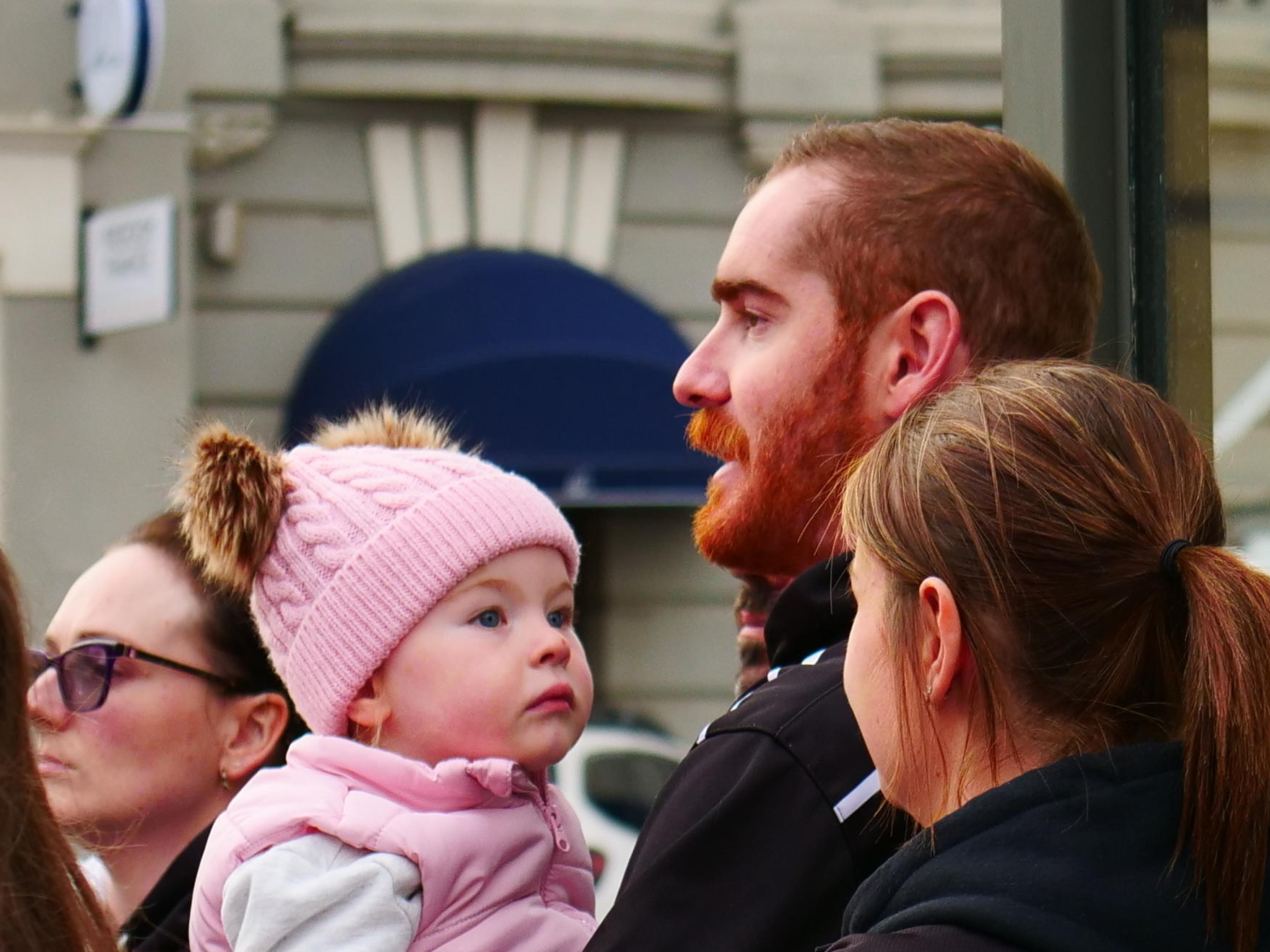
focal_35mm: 199
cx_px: 1310
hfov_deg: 9.9
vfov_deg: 7.4
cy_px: 1338
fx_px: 7300
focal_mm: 35
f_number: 3.2
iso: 200
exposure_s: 1/200
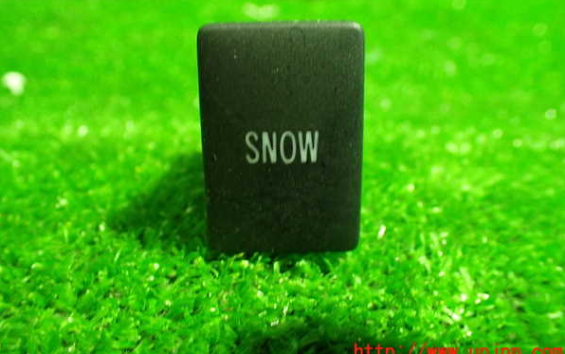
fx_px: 493
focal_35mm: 32
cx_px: 283
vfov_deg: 39.4
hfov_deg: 59.6
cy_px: 151
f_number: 2.3
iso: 800
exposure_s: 1/40
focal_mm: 5.4
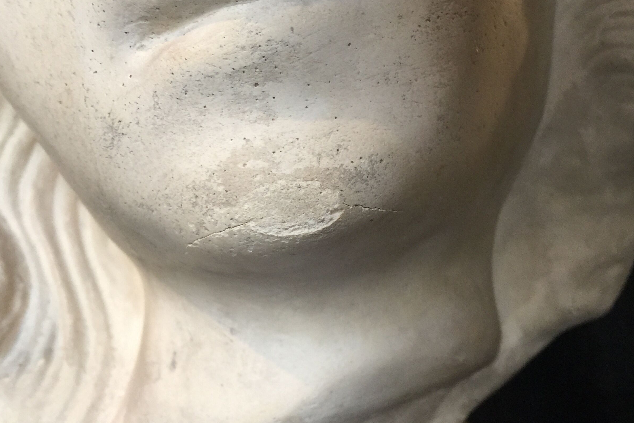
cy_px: 230
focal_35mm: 41
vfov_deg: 32.6
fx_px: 722
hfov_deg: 47.4
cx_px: 316
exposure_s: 1/33
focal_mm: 4.15
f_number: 2.2
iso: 64
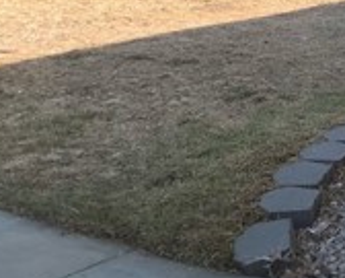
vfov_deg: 14.2
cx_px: 396
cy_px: -91
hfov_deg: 17.7
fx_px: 1064
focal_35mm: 104
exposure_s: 1/630
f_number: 1.8
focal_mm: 3.99
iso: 20
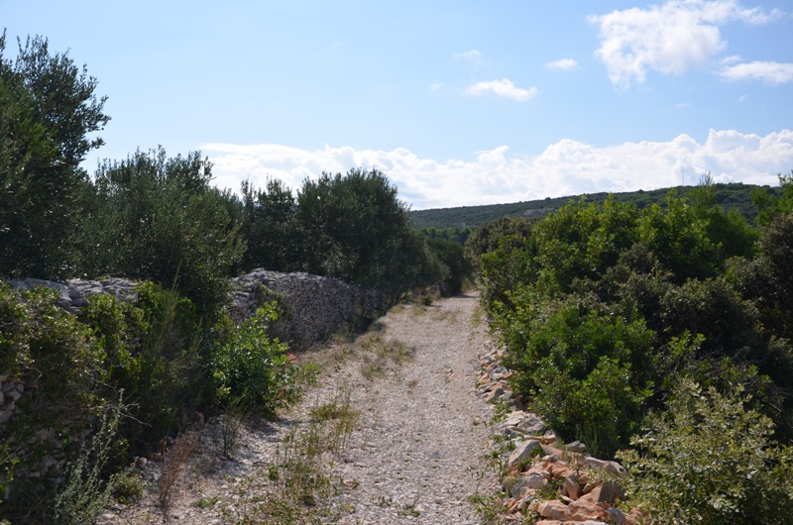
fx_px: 923
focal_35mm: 42
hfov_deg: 46.5
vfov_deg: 31.8
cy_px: 262
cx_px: 396
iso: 100
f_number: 8
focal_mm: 28
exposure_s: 1/200
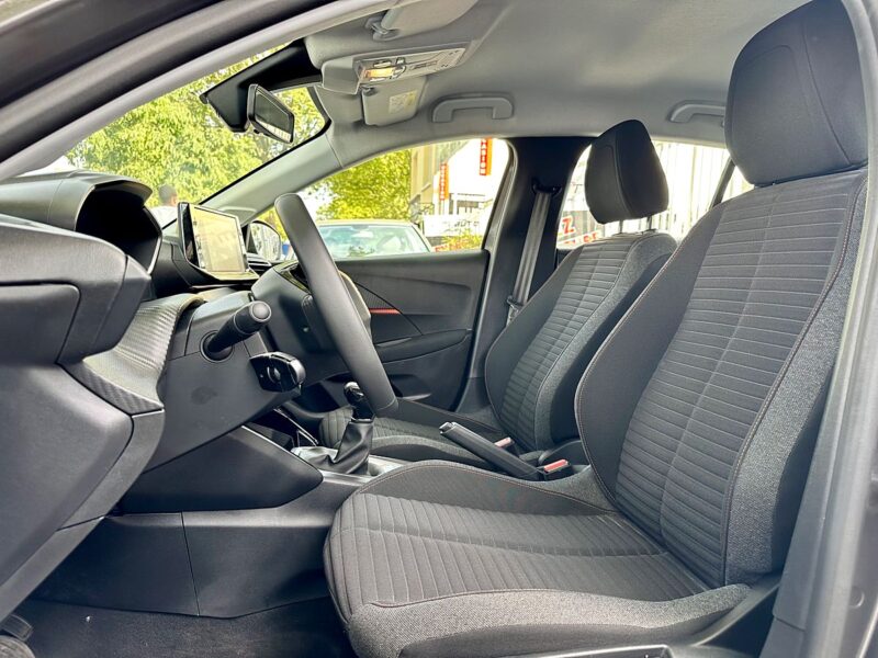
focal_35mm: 24
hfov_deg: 71.6
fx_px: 609
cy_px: 329
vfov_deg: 56.8
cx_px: 439
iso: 125
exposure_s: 1/163
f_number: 1.78
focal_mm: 6.86
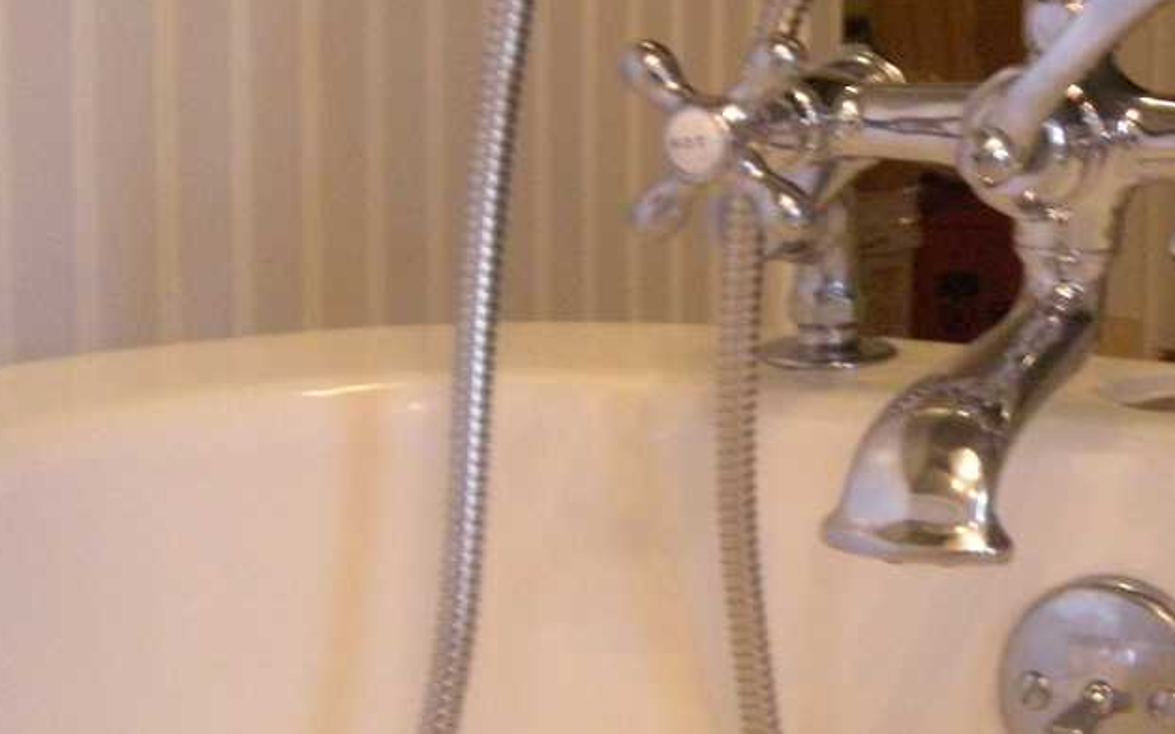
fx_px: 2529
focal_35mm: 79
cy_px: 240
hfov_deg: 25.1
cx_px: 1118
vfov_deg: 16.5
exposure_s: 1/31.2
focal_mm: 5.9
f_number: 3.8
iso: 400
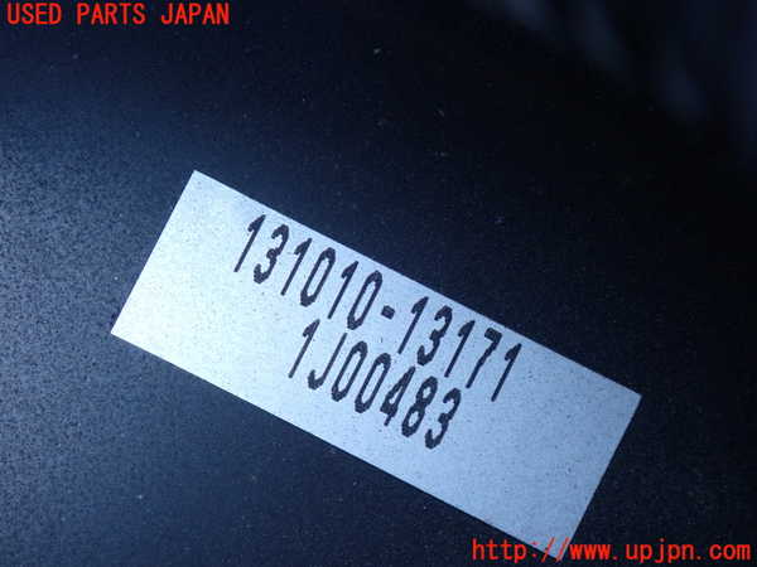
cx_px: 378
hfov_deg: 19.6
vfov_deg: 14.8
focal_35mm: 100
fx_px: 2187
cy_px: 284
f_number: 4.9
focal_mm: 18
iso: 800
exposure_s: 1/125
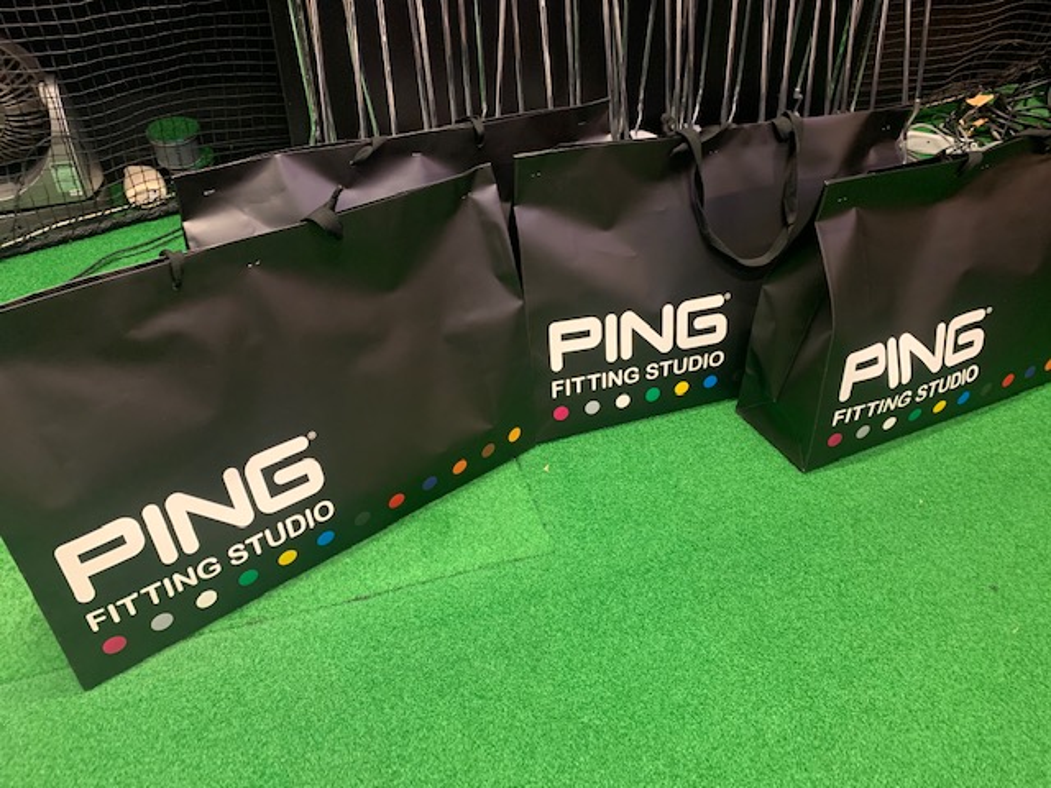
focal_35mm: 26
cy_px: 394
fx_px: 789
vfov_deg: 53.1
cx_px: 526
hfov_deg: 67.3
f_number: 1.8
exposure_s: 1/39
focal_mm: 4.25
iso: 400
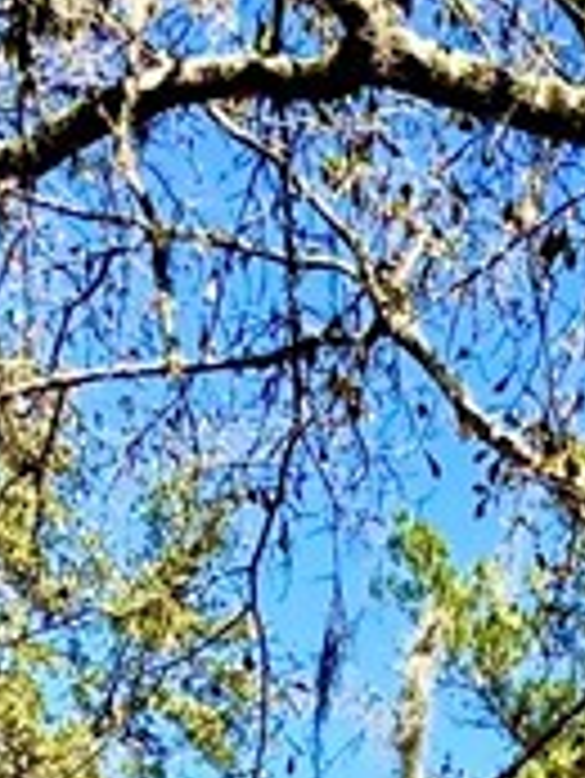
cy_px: 1704
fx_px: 1868
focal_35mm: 83
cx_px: 675
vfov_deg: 16.0
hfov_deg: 17.1
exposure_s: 1/944
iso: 50
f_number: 2.2
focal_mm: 2.22
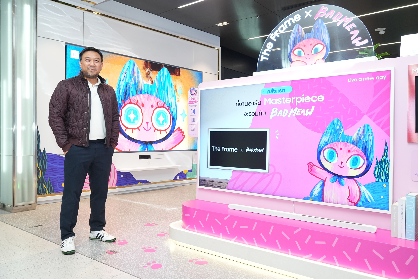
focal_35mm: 29
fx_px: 337
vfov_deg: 45.0
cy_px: 140
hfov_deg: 63.7
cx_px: 209
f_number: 4.5
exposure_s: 1/161
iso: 1250
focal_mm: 29
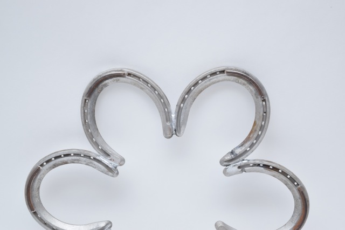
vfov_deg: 16.6
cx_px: 172
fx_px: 791
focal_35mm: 82
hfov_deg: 24.6
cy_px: 115
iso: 800
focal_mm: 55
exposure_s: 1/125
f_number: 5.6
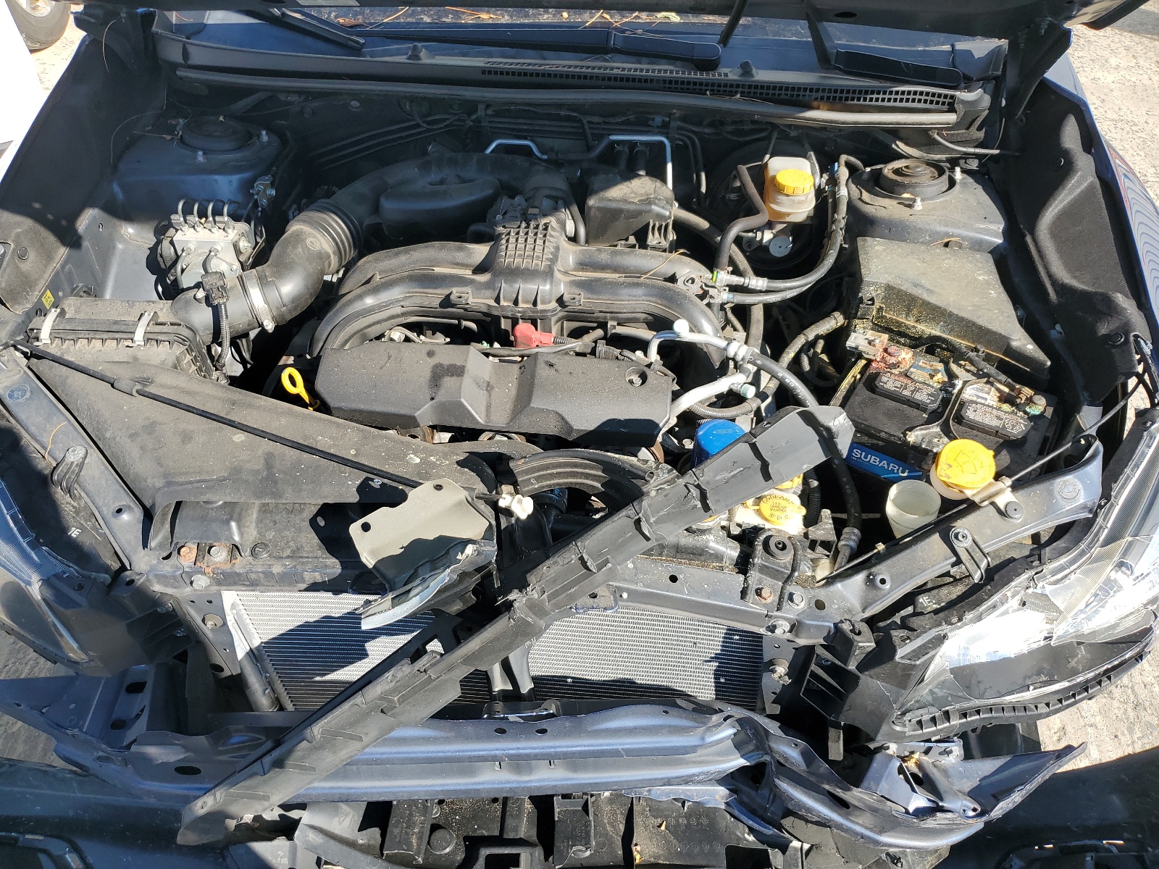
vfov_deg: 53.1
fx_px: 871
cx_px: 580
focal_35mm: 26
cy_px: 434
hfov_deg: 67.3
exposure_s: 1/1250
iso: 50
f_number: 1.5
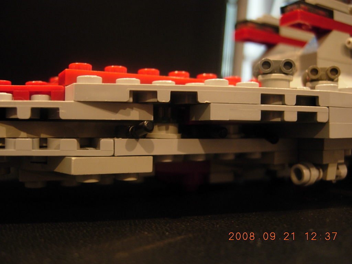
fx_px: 366
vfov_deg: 39.7
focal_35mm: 36
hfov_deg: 51.4
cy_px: 132
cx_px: 176
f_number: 2.7
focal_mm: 7.5
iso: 158
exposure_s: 1/4
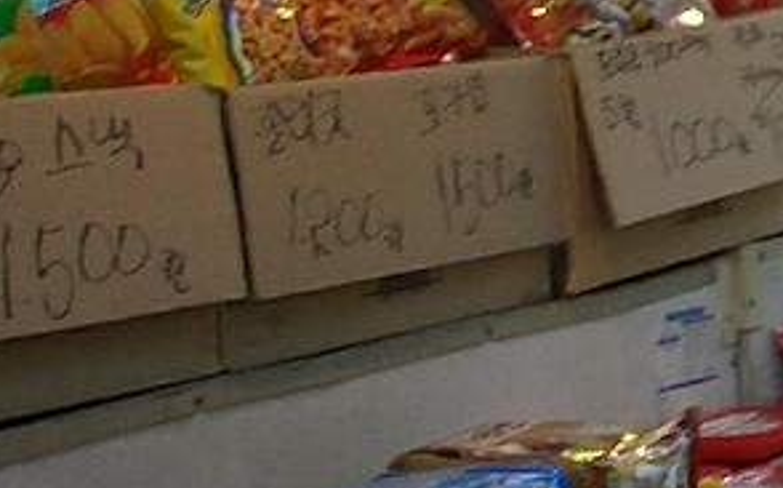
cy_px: 211
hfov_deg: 11.2
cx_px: 1513
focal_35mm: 171
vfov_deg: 7.6
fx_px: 3645
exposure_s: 1/30
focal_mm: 5.6
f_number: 3.5
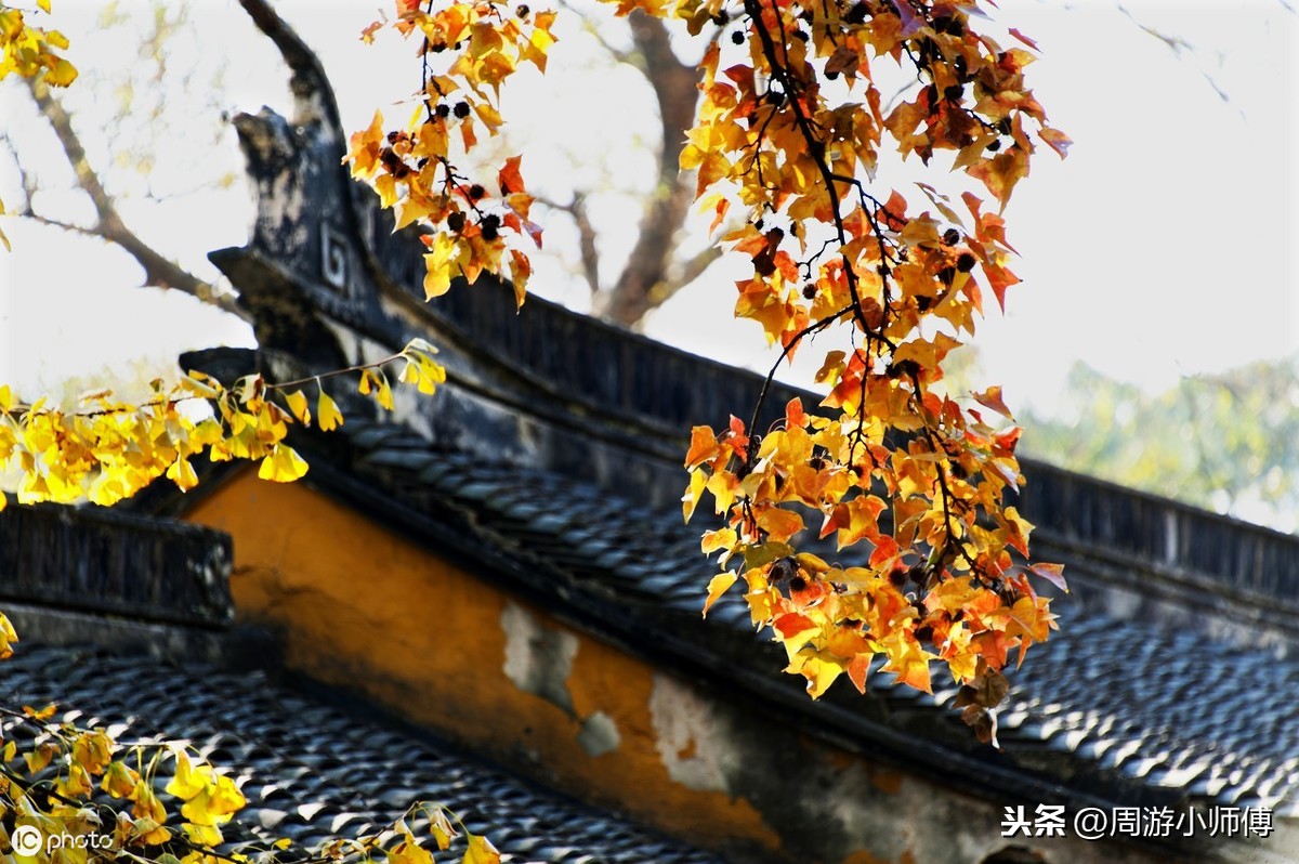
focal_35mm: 300
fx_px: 10816
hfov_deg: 6.9
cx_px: 650
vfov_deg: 4.6
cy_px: 432
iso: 100
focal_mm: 300
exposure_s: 1/50
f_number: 5.6
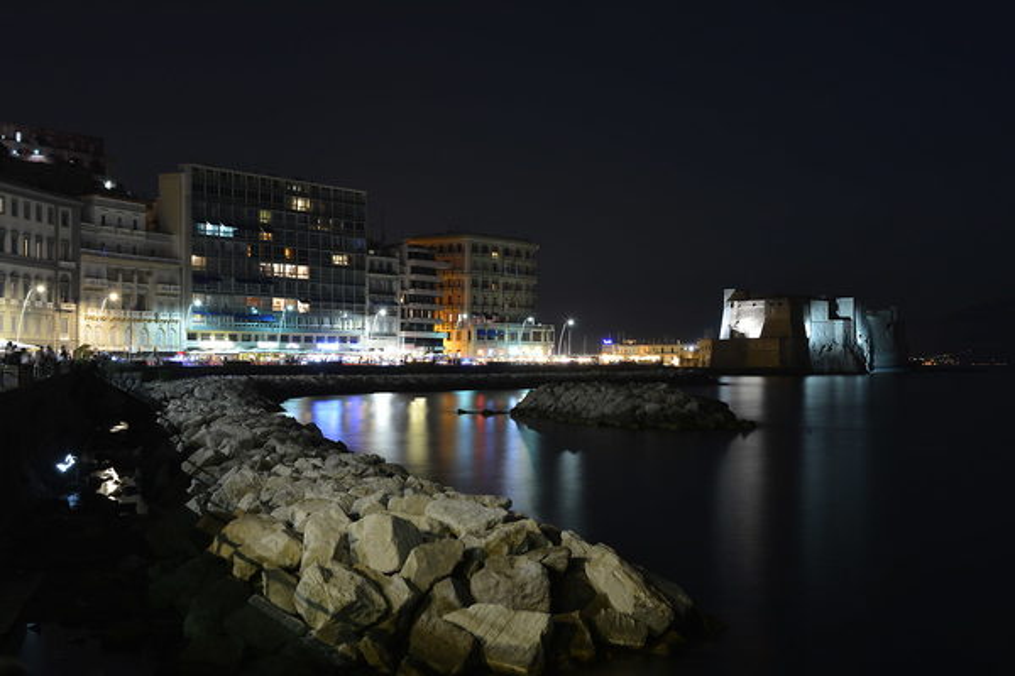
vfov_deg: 28.9
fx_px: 1311
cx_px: 508
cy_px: 338
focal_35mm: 46
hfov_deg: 42.3
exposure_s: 30
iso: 100
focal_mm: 31
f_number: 11
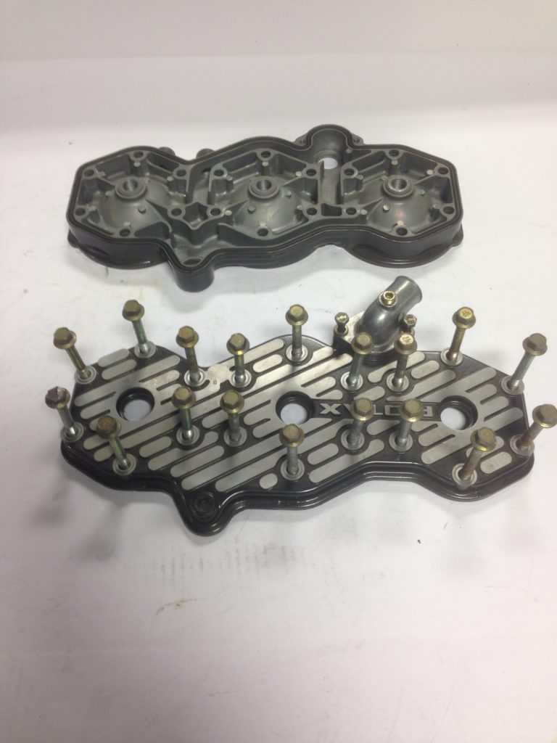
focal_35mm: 33
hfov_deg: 42.9
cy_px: 372
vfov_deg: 55.4
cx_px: 278
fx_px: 708
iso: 50
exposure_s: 1/30
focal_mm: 4.12
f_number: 2.4
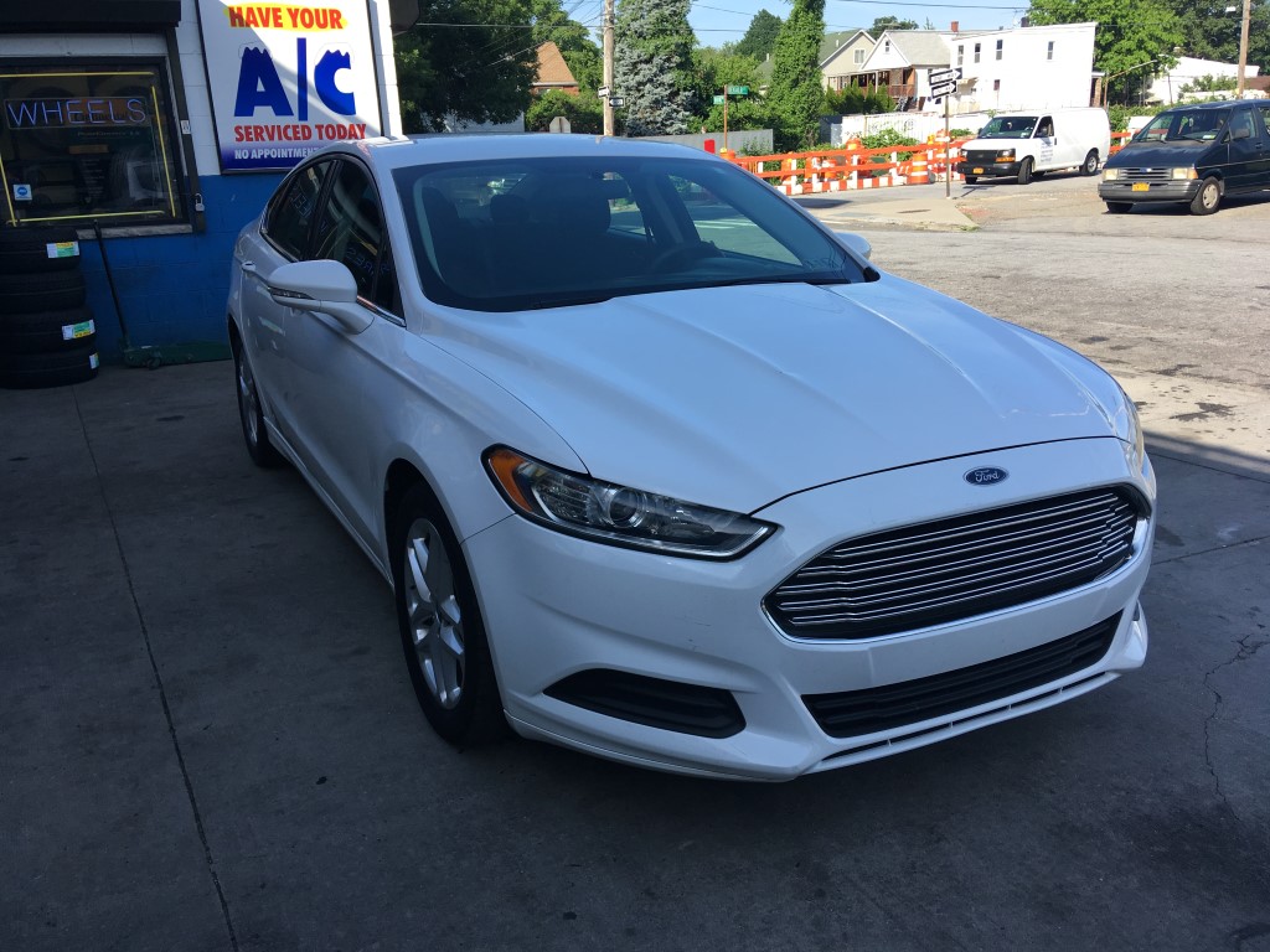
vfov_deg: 48.2
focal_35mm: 29
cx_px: 635
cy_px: 476
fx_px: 1064
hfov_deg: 61.7
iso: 25
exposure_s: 1/693
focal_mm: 4.15
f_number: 2.2
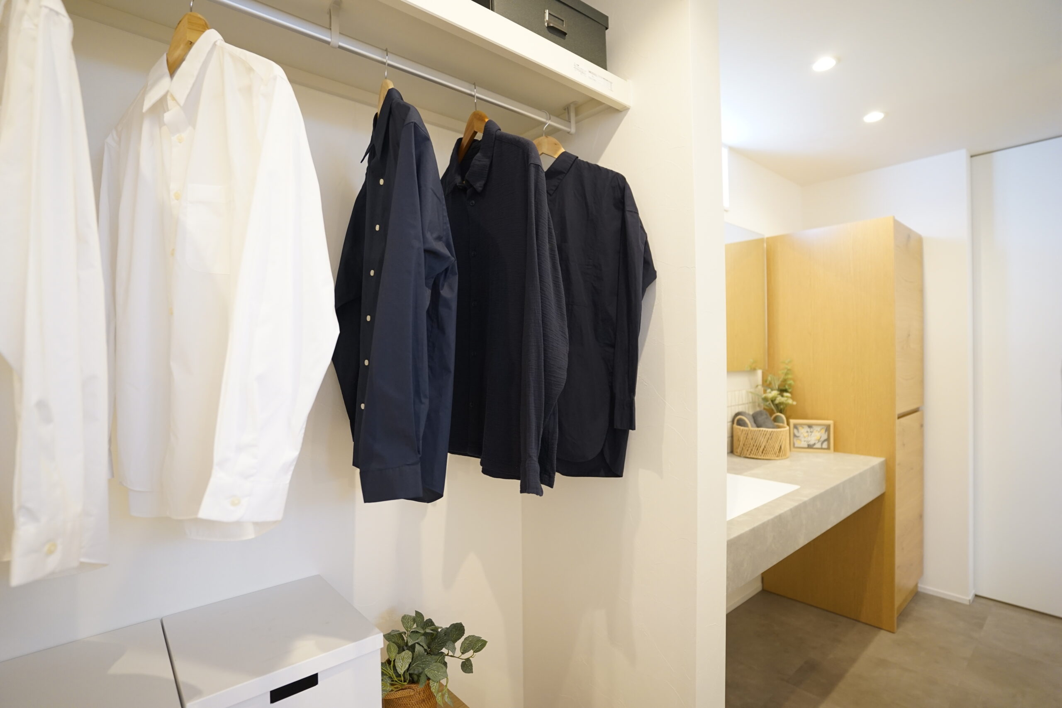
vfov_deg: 70.4
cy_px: 354
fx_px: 501
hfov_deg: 93.3
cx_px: 531
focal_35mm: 17
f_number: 2.8
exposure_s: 1/60
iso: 1000
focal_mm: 17
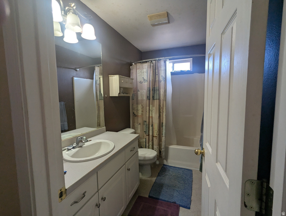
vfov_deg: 78.2
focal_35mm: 16
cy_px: 108
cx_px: 143
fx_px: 132
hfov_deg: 94.4
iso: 275
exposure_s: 1/120
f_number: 2.2
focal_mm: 2.35
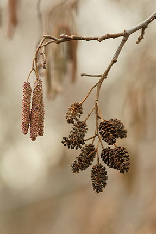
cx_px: 78
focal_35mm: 150
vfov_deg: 13.7
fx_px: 974
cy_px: 117
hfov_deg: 9.2
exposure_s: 1/250
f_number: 4
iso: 400
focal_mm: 100
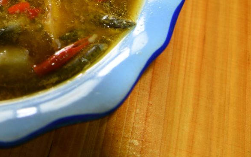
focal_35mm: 70
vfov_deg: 17.5
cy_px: -44
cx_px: -28
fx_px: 479
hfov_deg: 26.9
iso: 900
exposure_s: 1/30
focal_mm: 27
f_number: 4.5
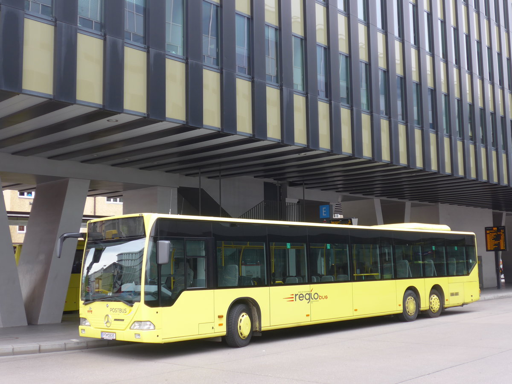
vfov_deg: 32.9
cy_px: 192
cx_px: 256
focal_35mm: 44
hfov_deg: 42.9
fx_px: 651
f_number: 2.8
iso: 80
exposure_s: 1/100
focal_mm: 9
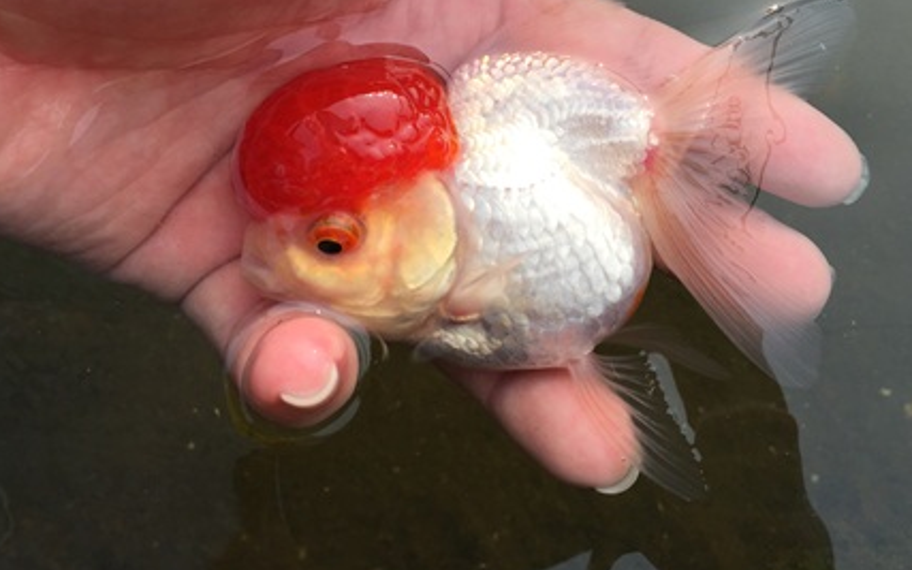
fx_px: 895
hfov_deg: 54.0
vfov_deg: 35.1
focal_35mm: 36
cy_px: 204
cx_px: 455
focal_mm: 4.15
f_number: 2.2
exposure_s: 1/920
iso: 32
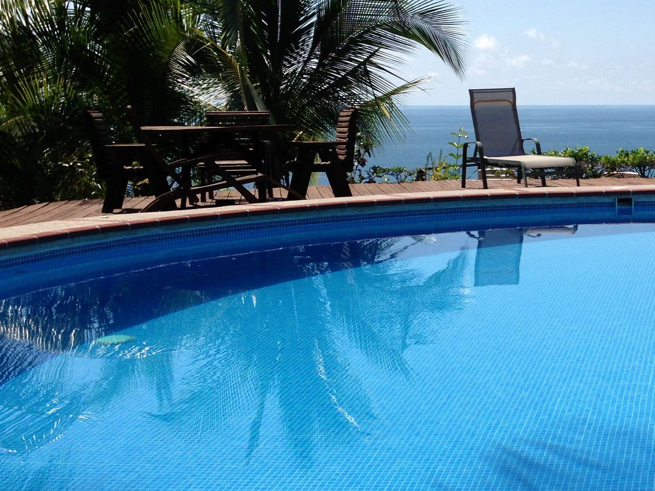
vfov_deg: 22.9
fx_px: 1211
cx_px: 618
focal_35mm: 64
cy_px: 274
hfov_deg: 28.8
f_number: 2.4
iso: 50
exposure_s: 1/2008
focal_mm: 4.13
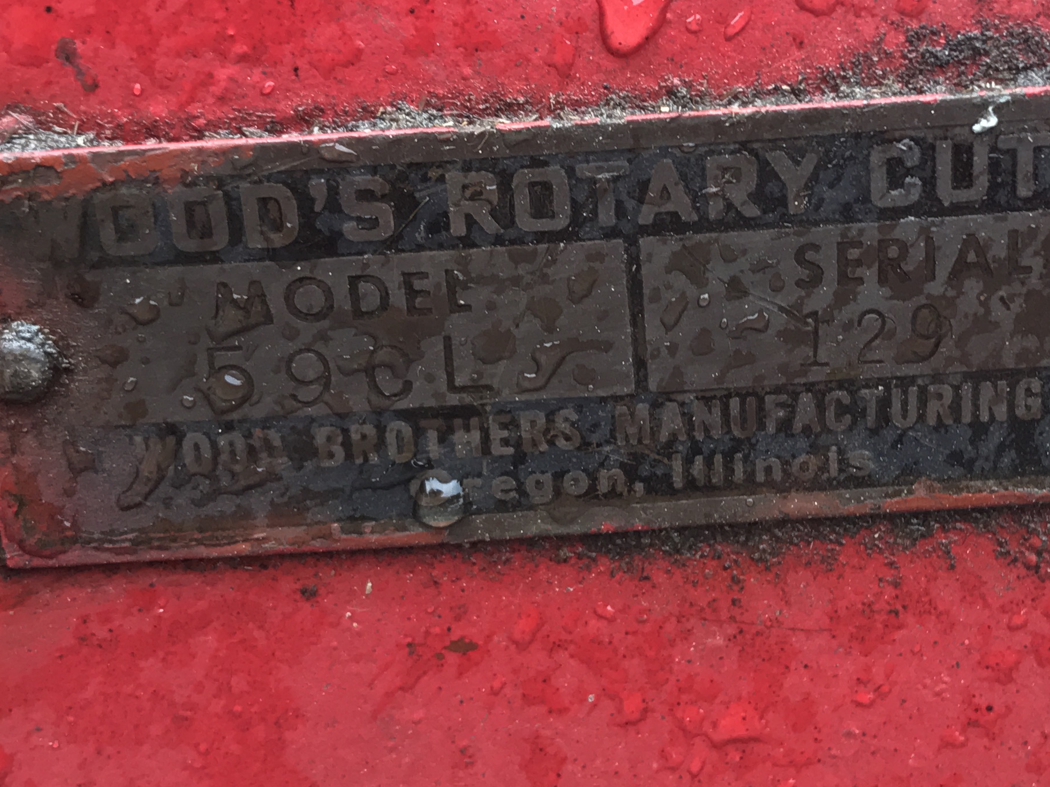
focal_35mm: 62
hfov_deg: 31.1
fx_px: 1881
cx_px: 651
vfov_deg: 23.6
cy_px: 266
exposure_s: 1/120
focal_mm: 3.99
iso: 40
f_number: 1.8
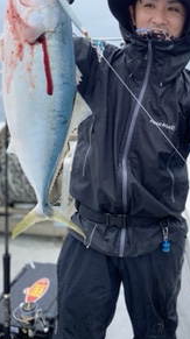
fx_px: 350
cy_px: 129
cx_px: 135
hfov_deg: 30.0
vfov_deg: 51.2
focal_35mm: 39
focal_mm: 4.25
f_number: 1.8
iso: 32
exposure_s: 1/1330
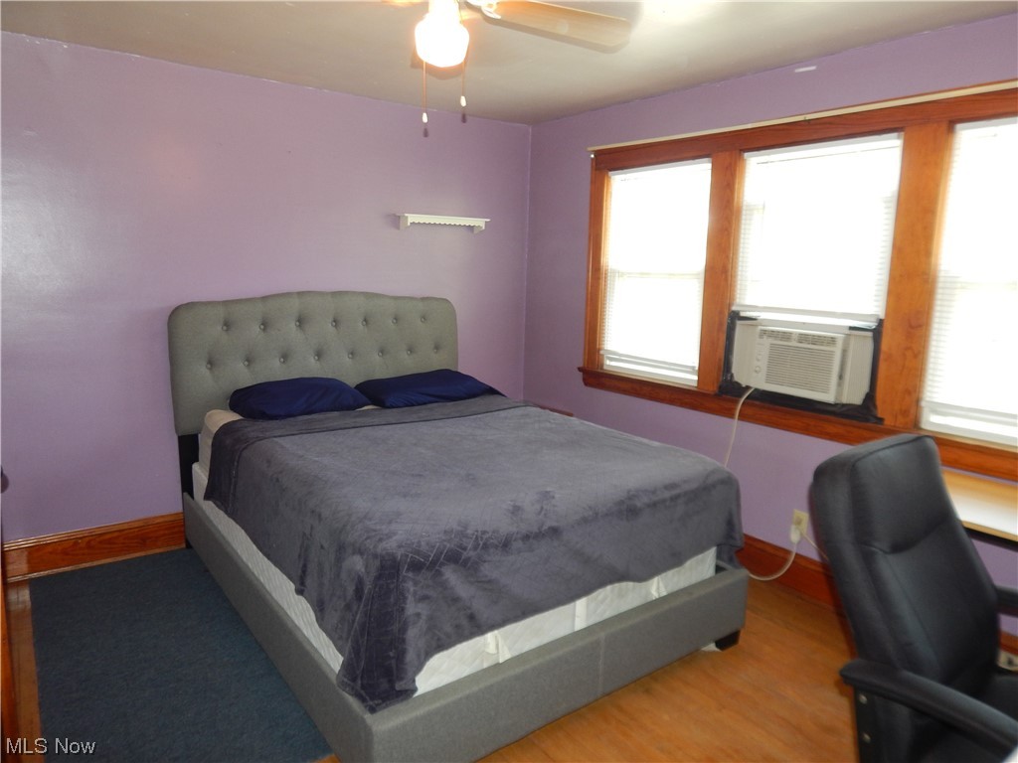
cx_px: 509
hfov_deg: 73.9
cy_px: 382
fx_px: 676
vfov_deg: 58.9
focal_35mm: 23
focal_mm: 4
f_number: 3
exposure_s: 1/30
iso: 200
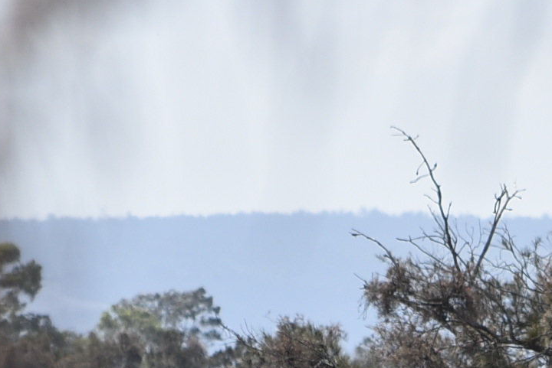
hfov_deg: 1.7
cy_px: 677
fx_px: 18642
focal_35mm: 1215
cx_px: 449
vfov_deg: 1.1
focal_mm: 195
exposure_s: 1/800
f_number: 7.1
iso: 200
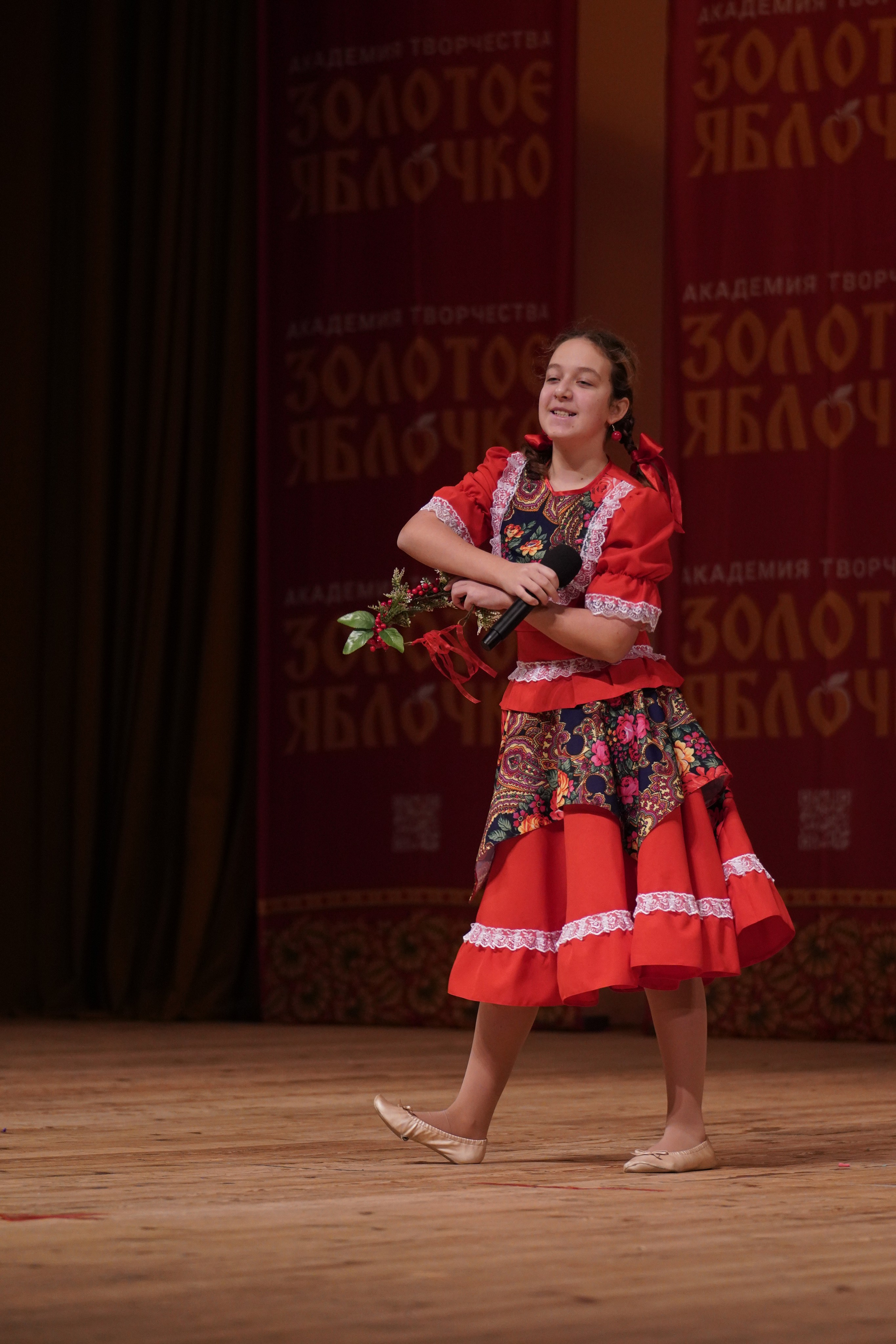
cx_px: 448
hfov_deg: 9.9
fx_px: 5152
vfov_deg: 14.9
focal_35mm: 138
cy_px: 672
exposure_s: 1/400
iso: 1600
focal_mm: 92
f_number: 2.8
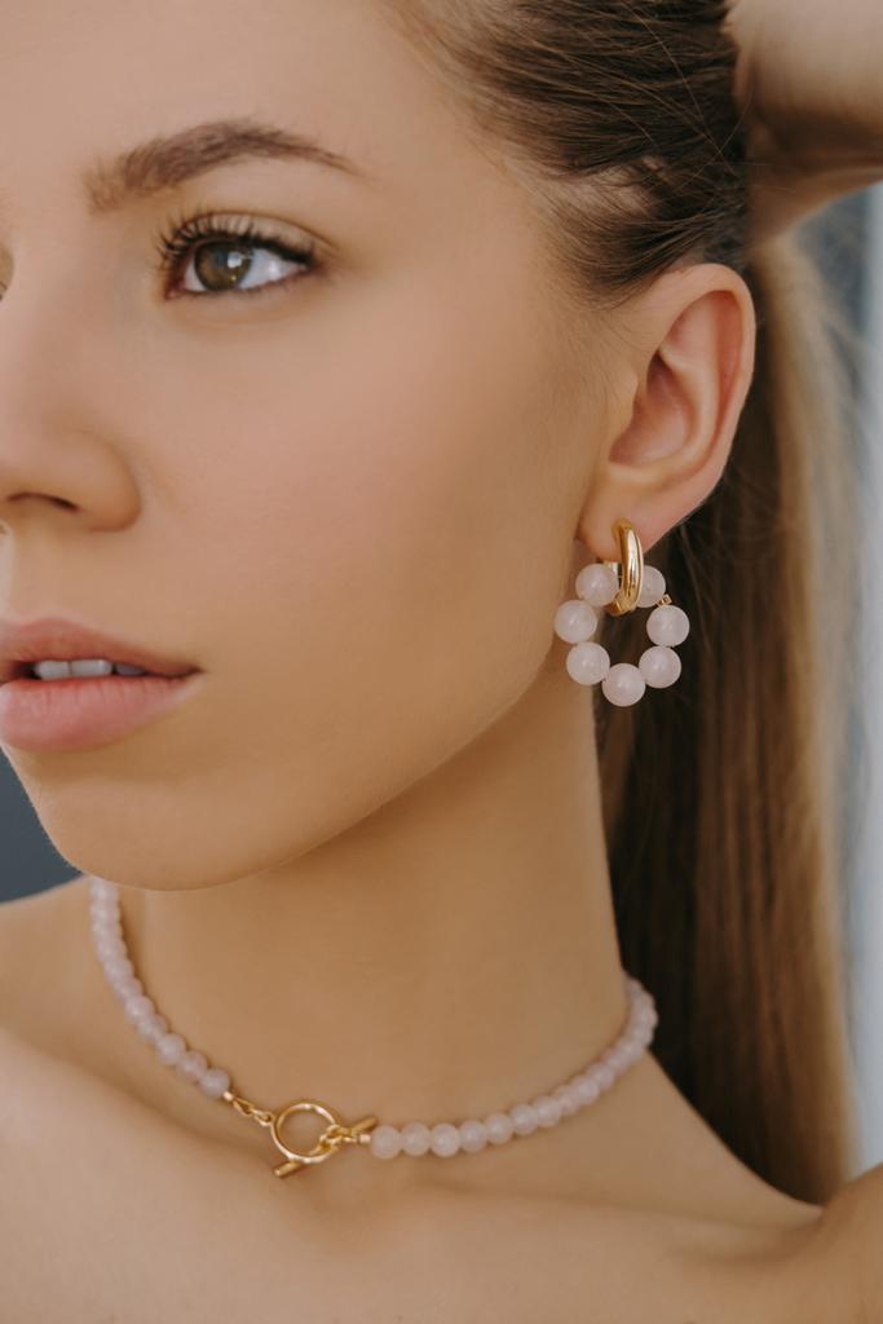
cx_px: 442
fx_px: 1949
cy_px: 662
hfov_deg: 25.5
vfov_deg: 37.5
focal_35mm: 53
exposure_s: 1/160
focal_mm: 35
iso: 160
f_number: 4
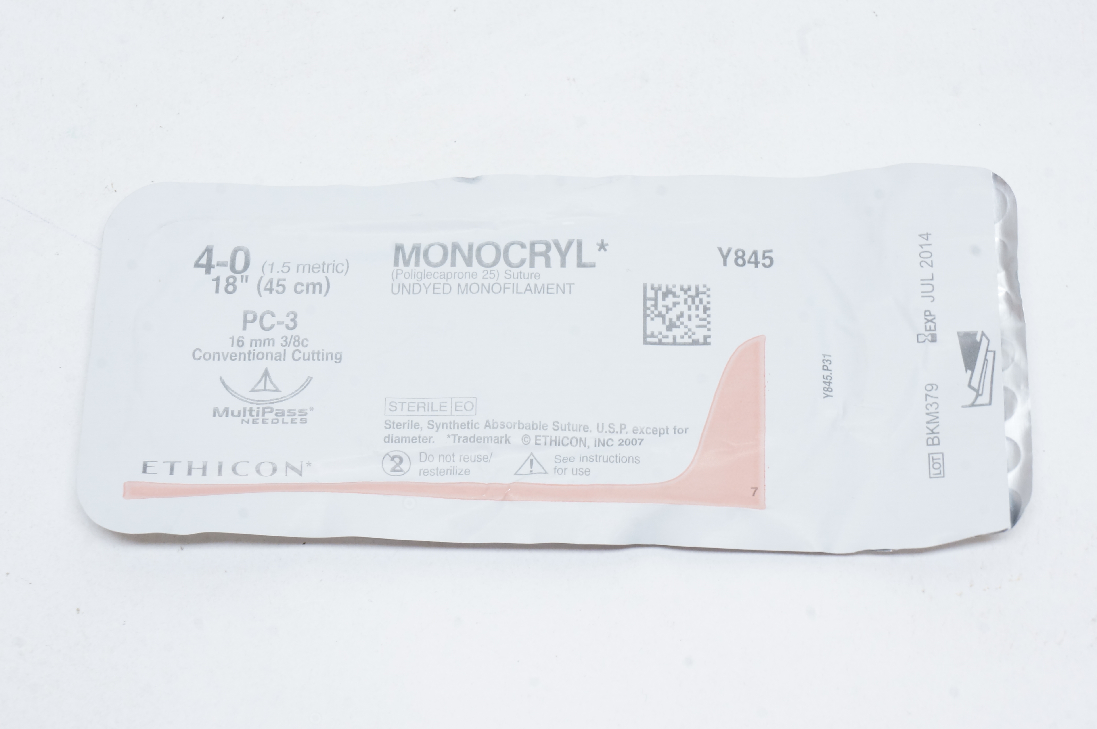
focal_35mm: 82
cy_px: 364
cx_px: 548
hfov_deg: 24.6
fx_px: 2511
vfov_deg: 16.5
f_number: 16
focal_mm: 55
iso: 800
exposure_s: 1/8
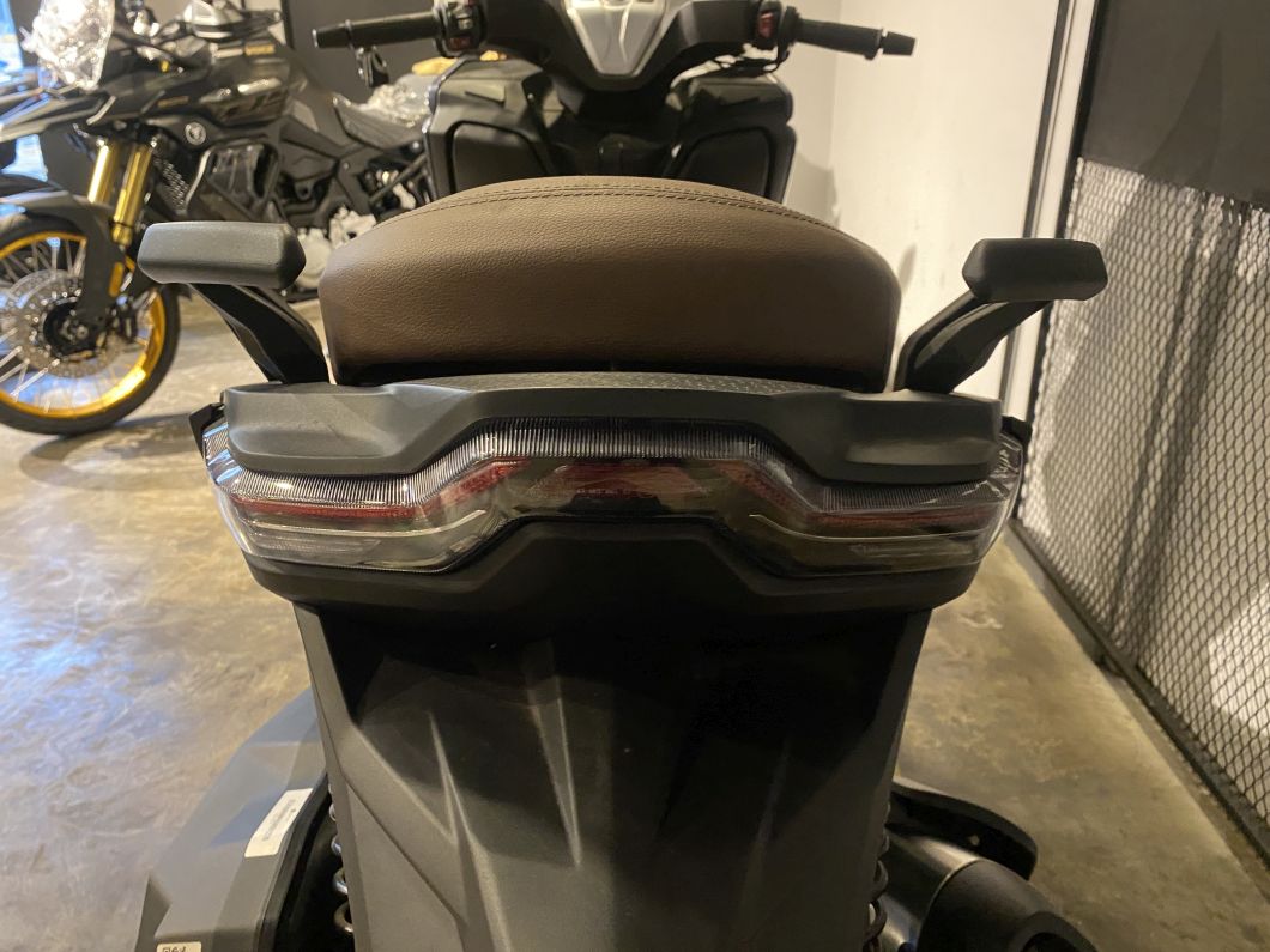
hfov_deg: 67.3
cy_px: 476
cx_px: 635
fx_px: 954
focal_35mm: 26
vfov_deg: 53.1
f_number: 1.8
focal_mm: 4.25
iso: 500
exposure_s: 1/25
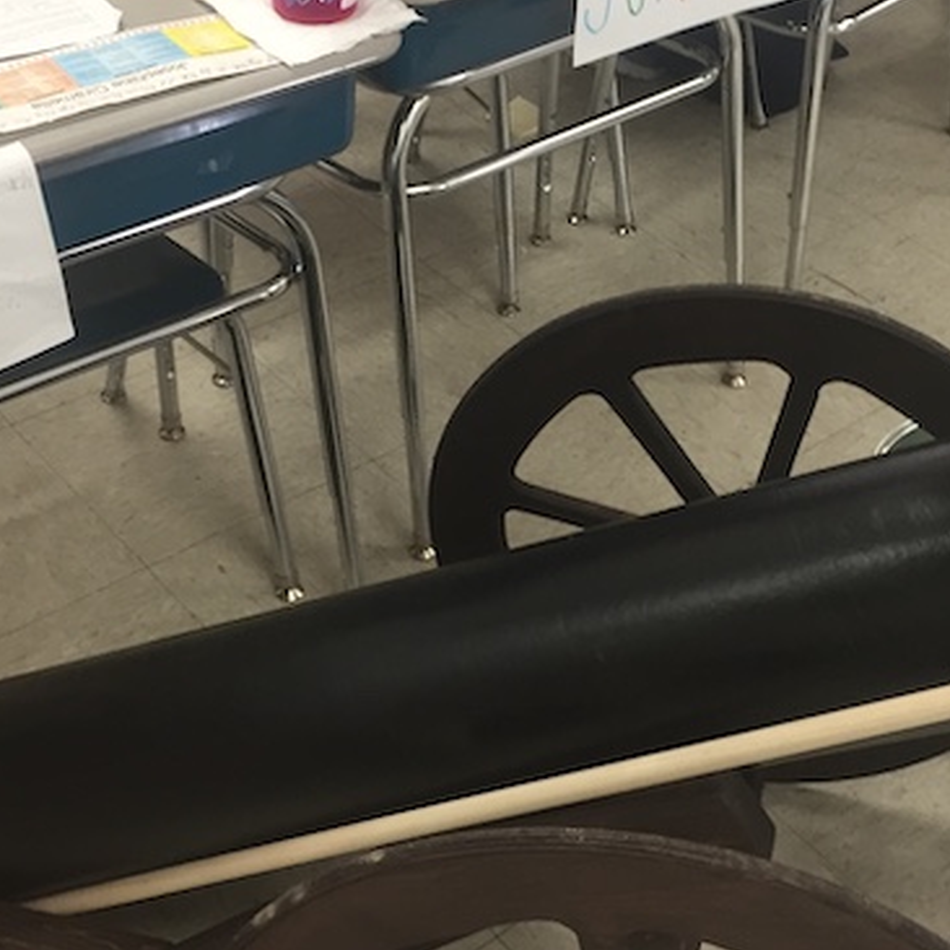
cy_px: 454
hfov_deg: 30.4
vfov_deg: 30.6
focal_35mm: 56
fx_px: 1739
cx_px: 597
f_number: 2.2
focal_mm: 4.15
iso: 80
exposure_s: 1/30
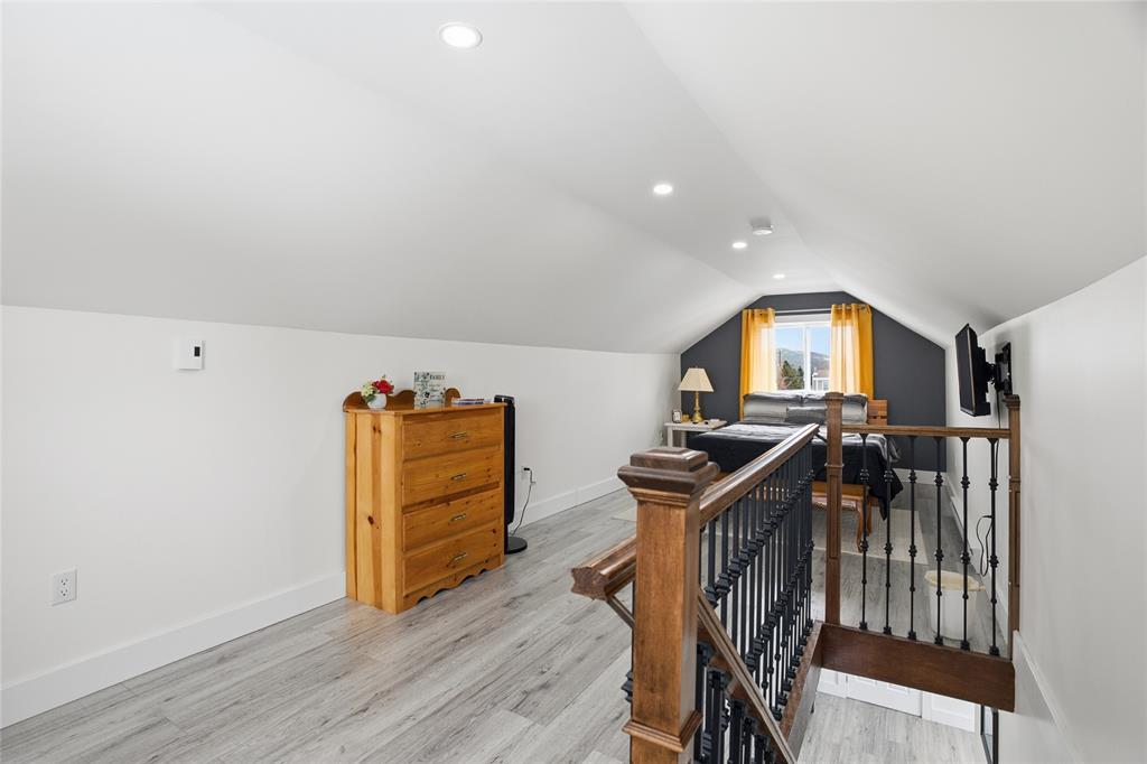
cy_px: 382
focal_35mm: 16
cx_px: 574
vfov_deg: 73.7
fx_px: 510
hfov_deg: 96.8
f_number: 6.3
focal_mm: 16
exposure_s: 1/25
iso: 100
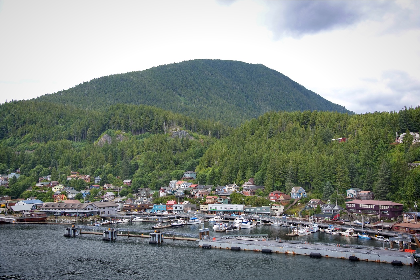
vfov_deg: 35.1
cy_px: 140
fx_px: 443
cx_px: 210
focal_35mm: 38
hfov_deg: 50.7
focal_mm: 38
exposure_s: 1/125
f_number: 5.6
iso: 100
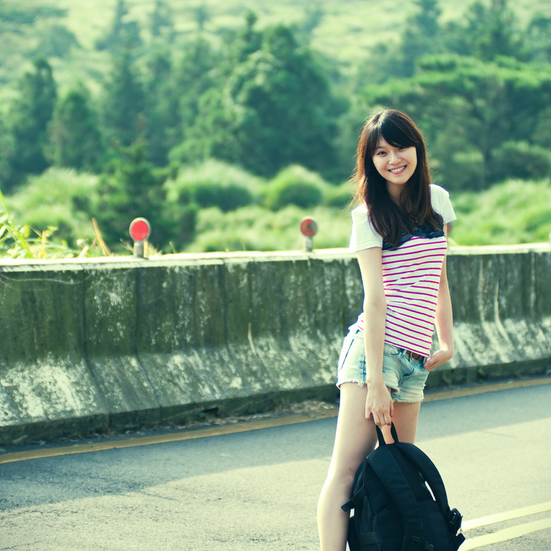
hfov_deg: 11.3
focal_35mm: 154
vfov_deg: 11.3
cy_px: 266
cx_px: 276
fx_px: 2773
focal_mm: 80
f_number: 3.5
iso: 200
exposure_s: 1/800
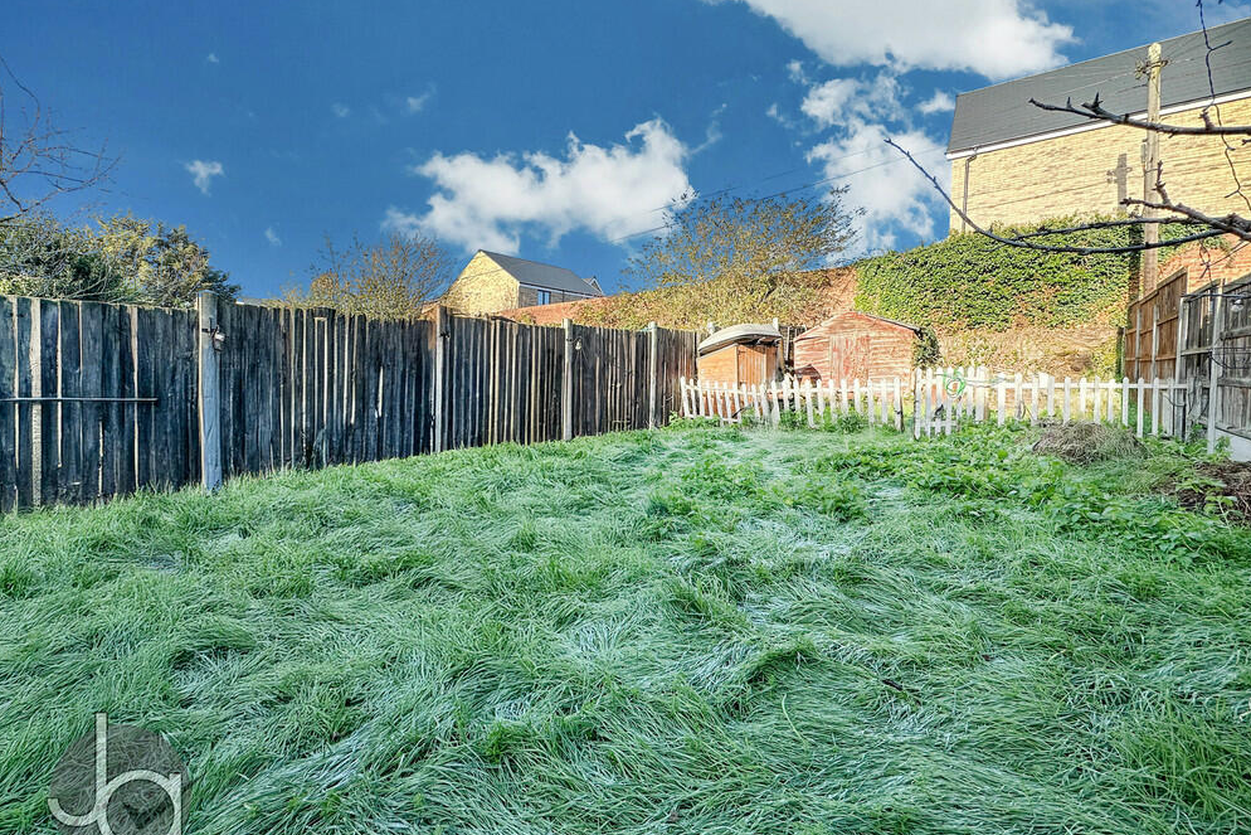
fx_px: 521
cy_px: 440
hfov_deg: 100.4
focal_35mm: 15
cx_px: 642
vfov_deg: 77.3
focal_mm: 2.22
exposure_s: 1/470
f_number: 2.2
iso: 40
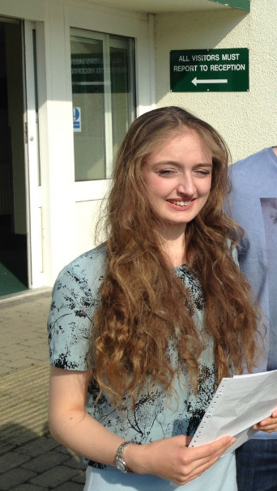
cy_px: 203
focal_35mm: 58
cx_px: 349
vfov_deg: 35.9
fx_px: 756
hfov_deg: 19.3
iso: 50
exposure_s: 1/1938
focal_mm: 4.12
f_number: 2.4
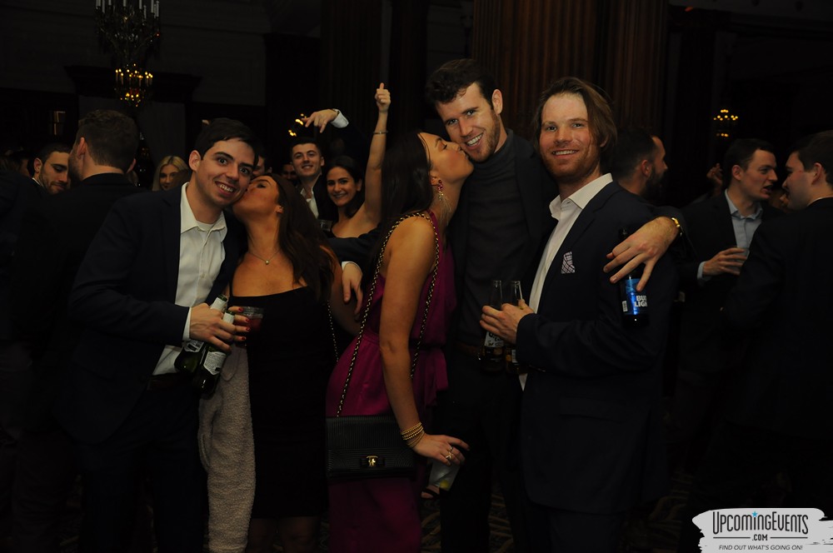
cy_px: 276
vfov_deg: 36.8
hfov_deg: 53.2
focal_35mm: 36
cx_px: 416
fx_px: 832
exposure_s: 1/60
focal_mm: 24
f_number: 5.6
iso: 800
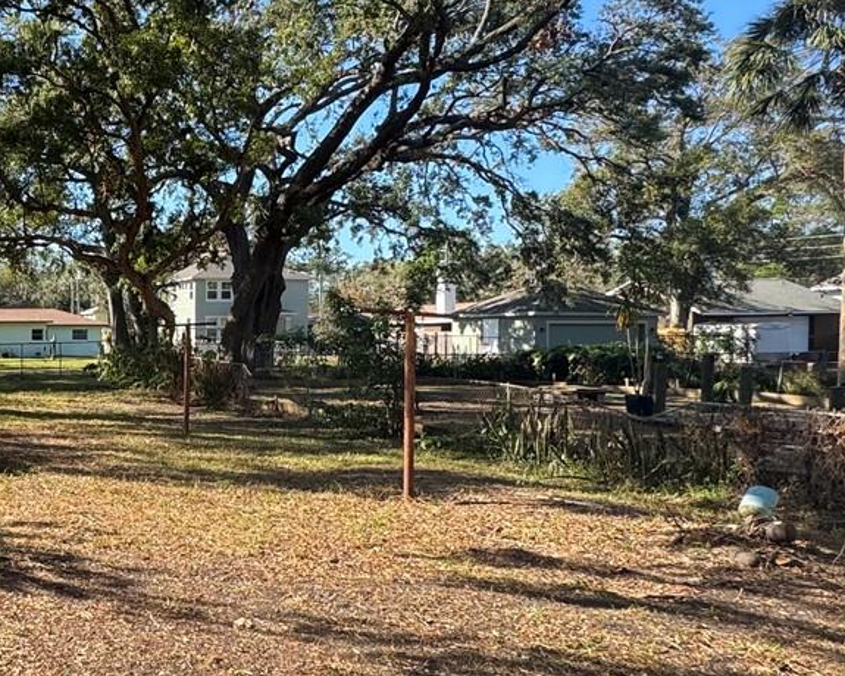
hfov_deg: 41.5
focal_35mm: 38
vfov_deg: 39.1
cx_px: -6
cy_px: 375
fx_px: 950
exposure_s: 1/505
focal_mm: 2.22
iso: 40
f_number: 2.2
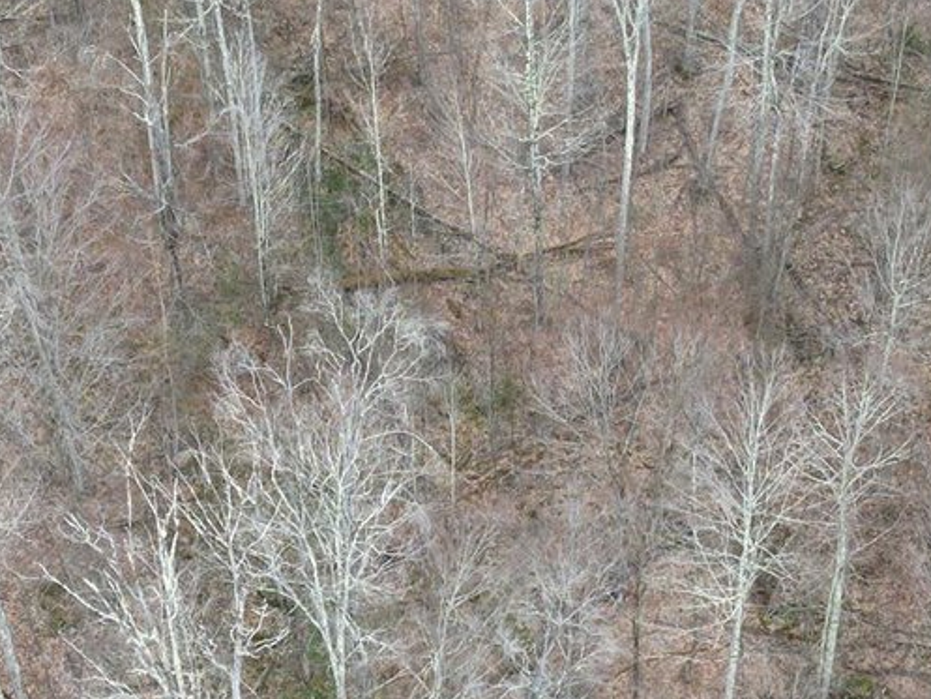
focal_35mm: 73
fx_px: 1964
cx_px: 540
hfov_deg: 26.6
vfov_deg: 19.4
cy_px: 758
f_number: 1.7
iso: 100
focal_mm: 6.72
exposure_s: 1/400
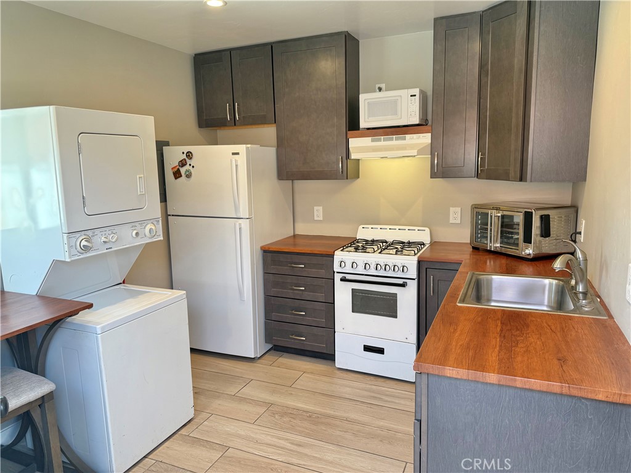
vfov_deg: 56.8
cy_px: 236
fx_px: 437
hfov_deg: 71.6
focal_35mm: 24
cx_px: 316
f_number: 1.78
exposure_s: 1/120
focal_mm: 6.76
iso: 125
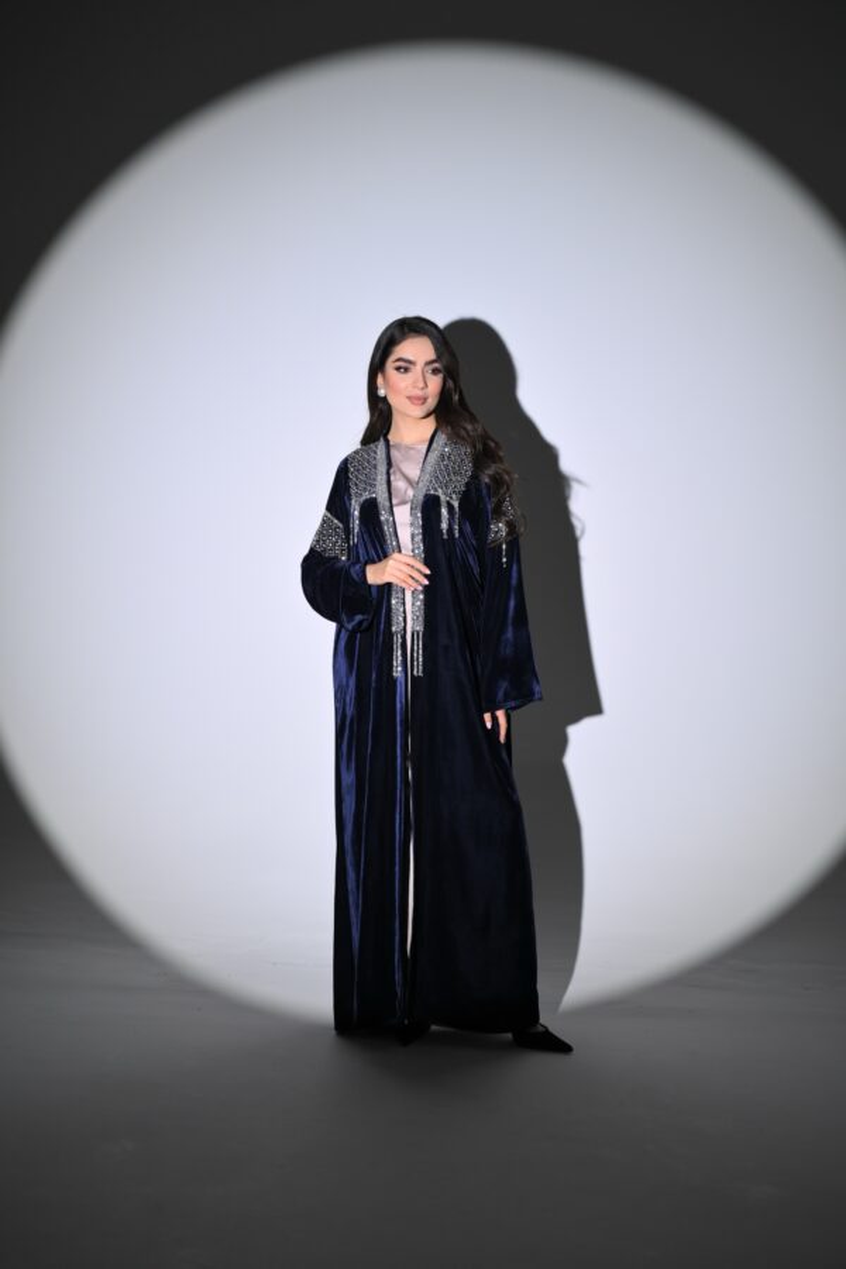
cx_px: 423
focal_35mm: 45
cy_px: 634
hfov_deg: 29.9
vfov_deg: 43.6
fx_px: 1586
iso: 400
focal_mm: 45
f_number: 4
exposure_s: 1/200
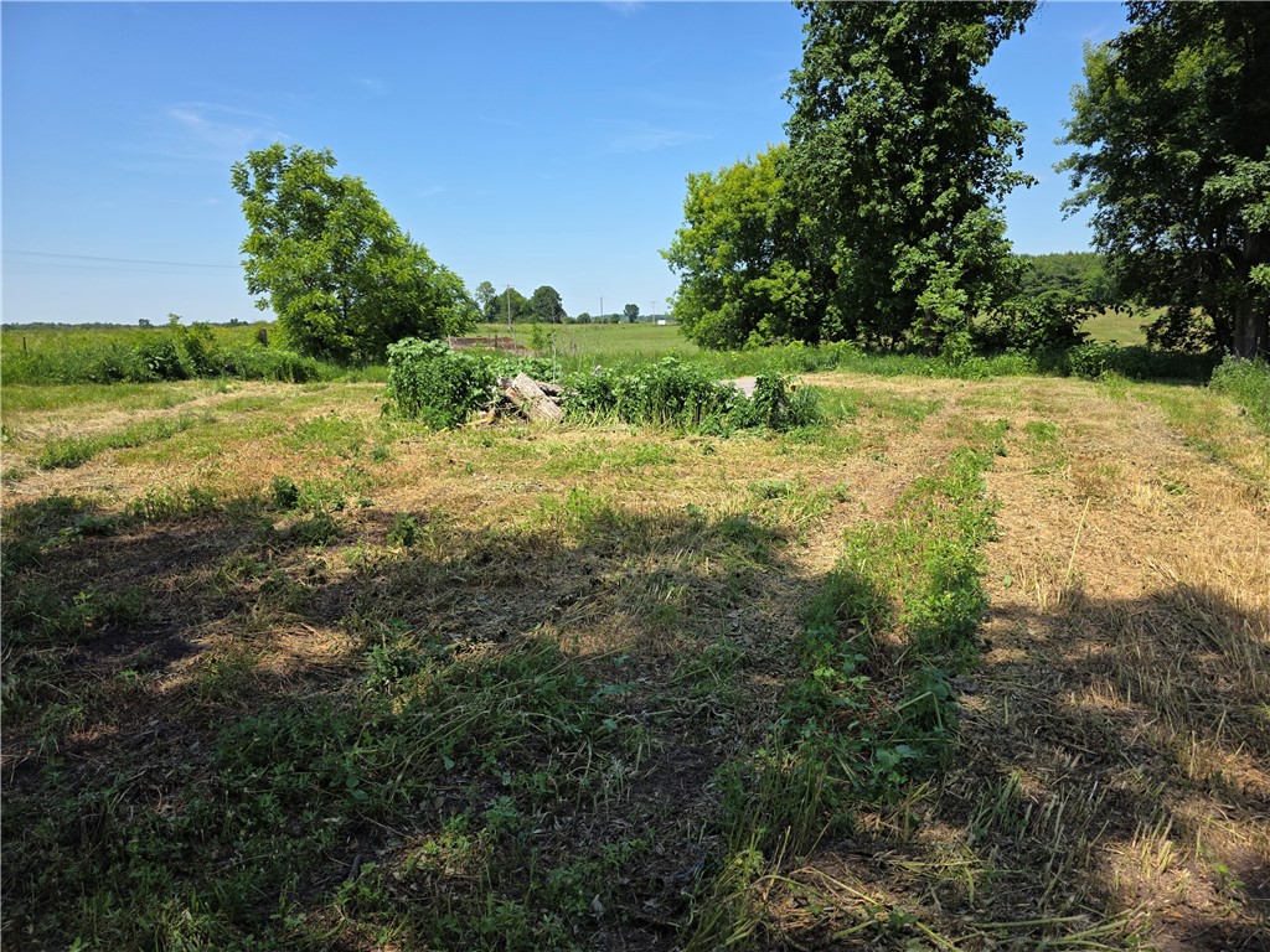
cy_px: 476
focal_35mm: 23
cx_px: 635
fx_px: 844
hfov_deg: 73.9
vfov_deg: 58.9
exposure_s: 1/3100
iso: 80
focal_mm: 6.3
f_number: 1.7
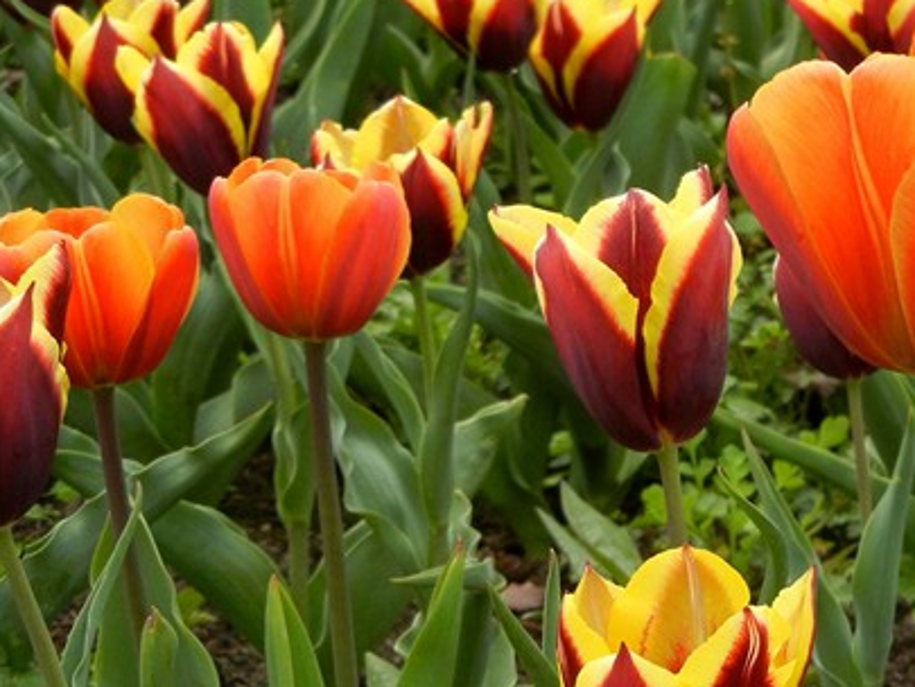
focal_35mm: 152
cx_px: 791
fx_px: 4019
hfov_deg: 12.9
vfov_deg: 9.8
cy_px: 267
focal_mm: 13.9
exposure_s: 1/380
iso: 160
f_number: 4.3
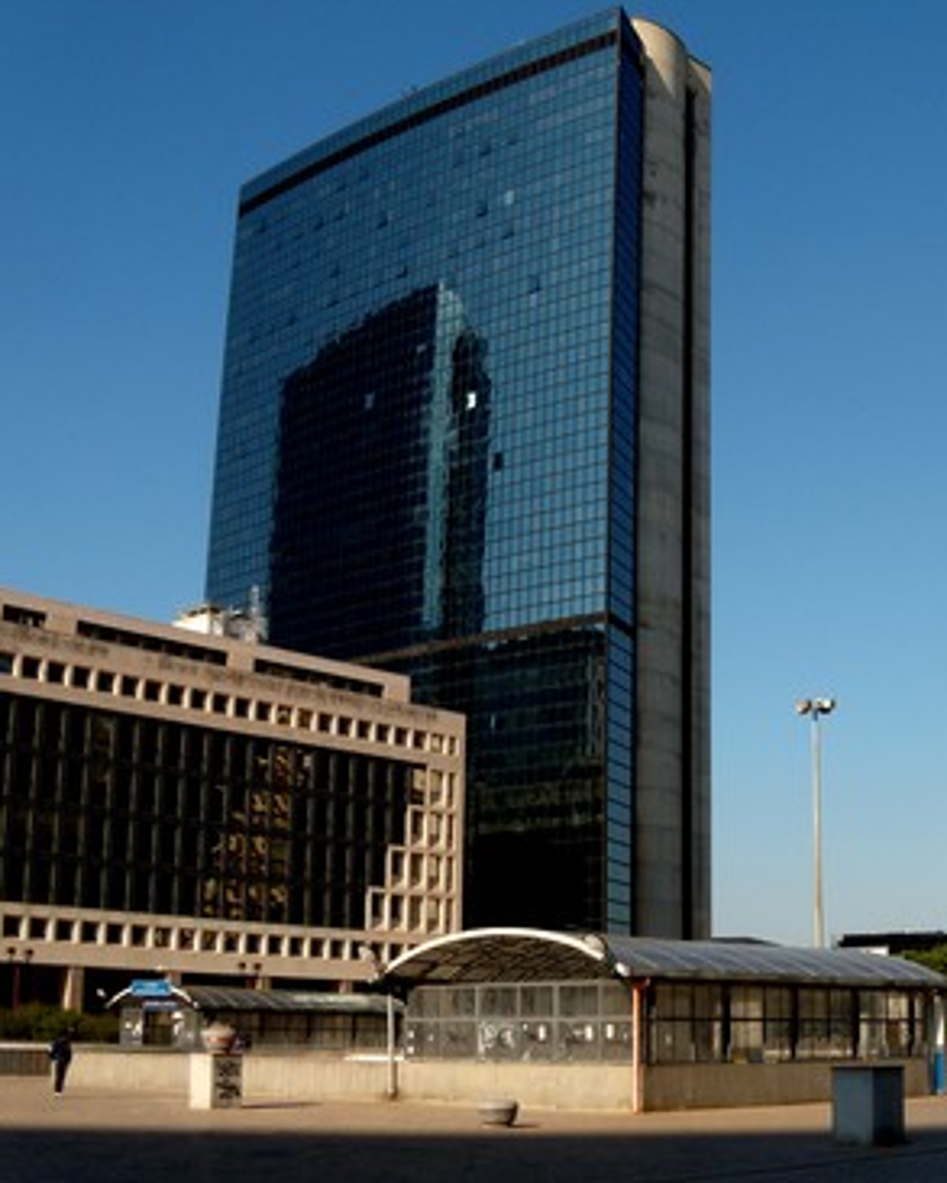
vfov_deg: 38.8
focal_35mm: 48
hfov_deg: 30.5
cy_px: 583
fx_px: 1681
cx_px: 795
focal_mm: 6.4
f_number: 8.5
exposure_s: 1/160
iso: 80
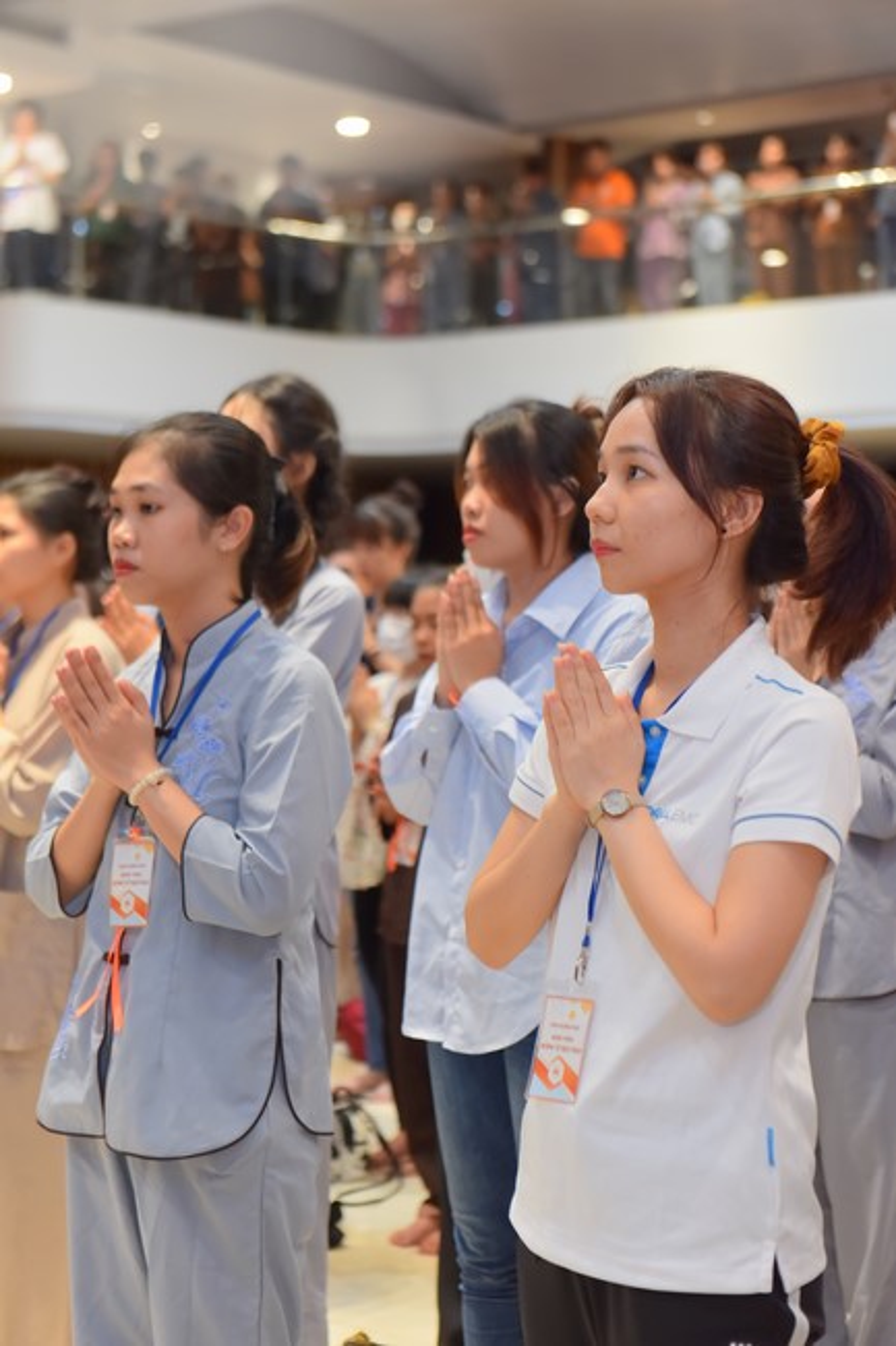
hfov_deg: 19.4
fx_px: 2615
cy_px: 673
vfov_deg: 28.9
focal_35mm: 70
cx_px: 448
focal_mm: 70
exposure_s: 1/80
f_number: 3.5
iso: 1250
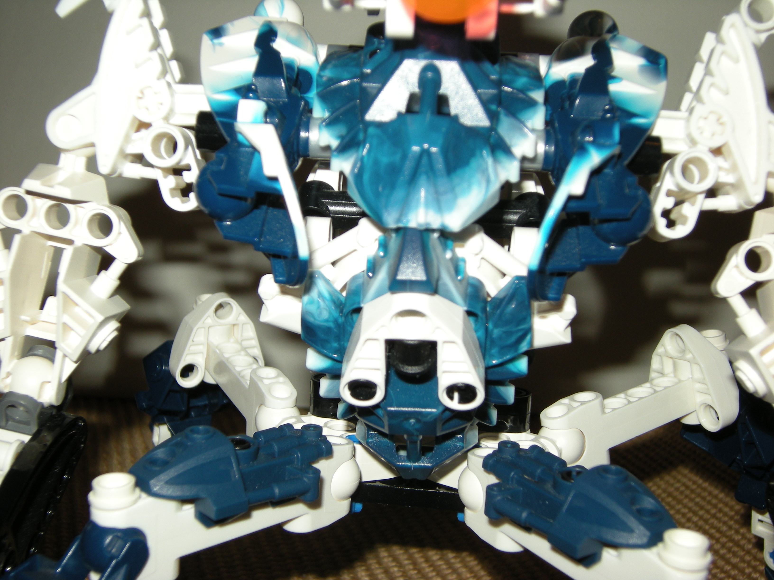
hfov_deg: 42.1
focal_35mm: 45
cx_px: 387
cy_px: 290
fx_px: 1006
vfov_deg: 32.2
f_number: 3.5
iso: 64
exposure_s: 1/60
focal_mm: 7.5
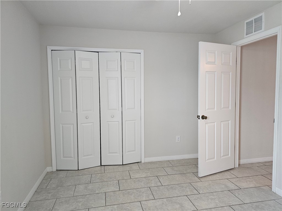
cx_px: 141
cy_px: 106
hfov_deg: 73.9
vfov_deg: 58.9
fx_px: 187
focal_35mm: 23
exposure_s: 1/120
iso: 400
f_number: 1.7
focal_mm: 6.3
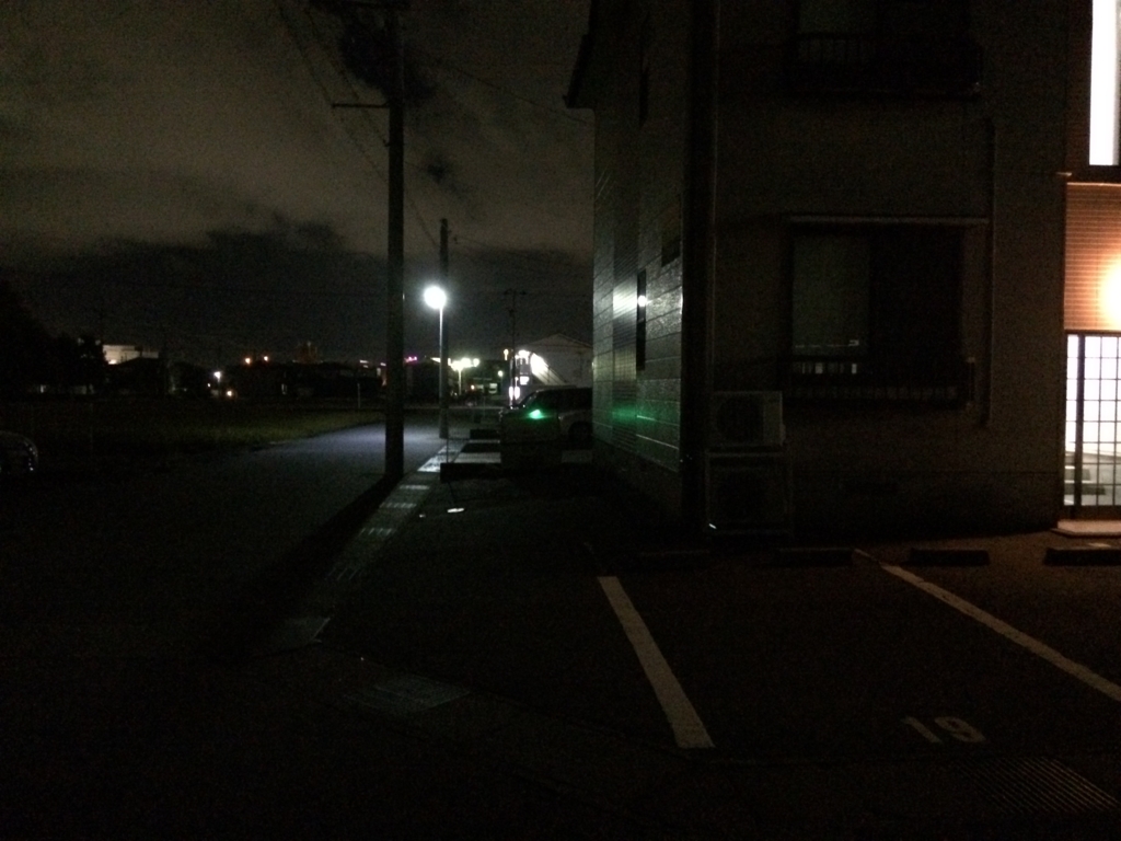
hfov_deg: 61.7
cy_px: 420
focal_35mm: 29
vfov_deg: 48.2
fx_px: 939
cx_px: 560
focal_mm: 4.15
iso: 2000
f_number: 2.2
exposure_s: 1/15
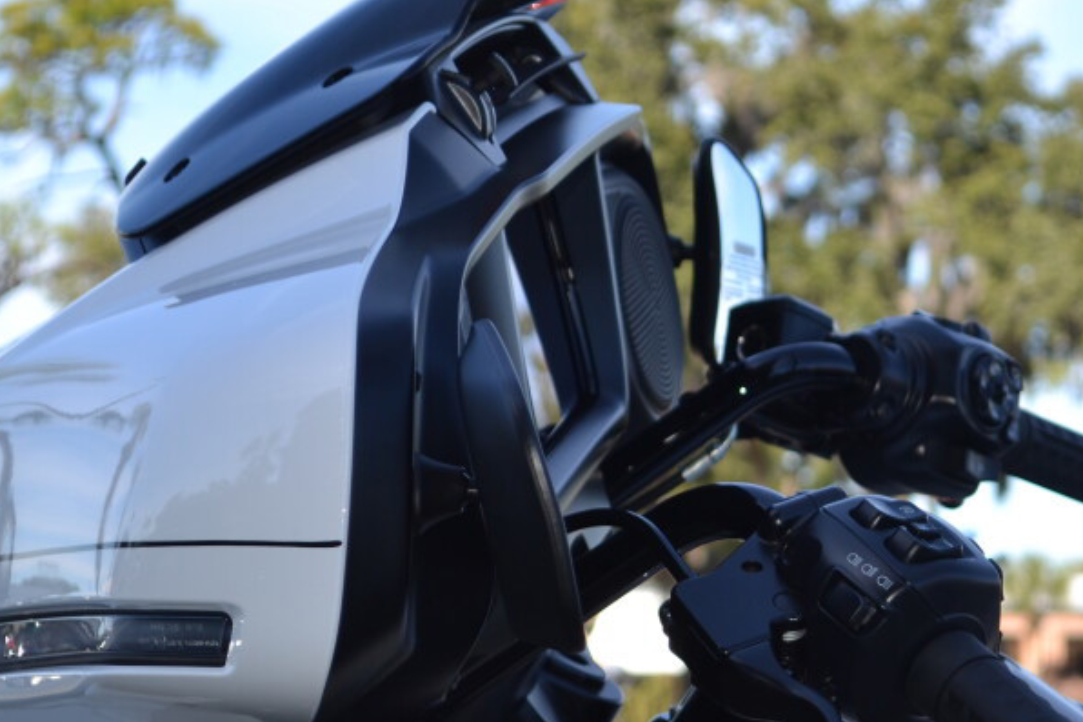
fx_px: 4361
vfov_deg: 9.4
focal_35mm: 145
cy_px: 711
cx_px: 745
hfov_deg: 14.1
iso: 100
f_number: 5.6
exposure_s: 1/200
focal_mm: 48
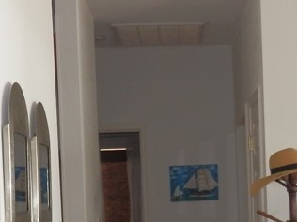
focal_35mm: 81
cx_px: 211
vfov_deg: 17.8
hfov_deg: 23.9
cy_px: 222
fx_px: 695
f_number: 3
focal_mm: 4.5
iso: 200
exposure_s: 1/30
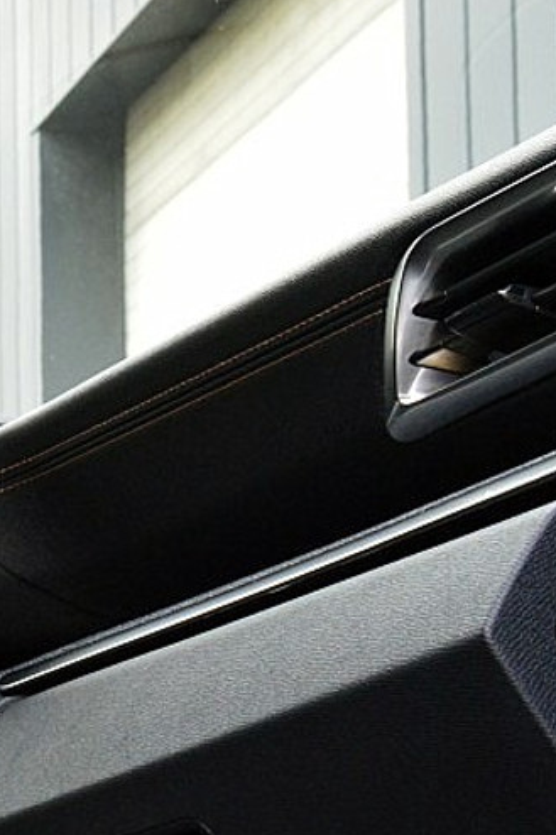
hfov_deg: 11.2
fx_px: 2434
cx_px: -725
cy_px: 870
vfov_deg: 18.8
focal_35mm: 105
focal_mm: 18
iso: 800
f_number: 8
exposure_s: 1/60
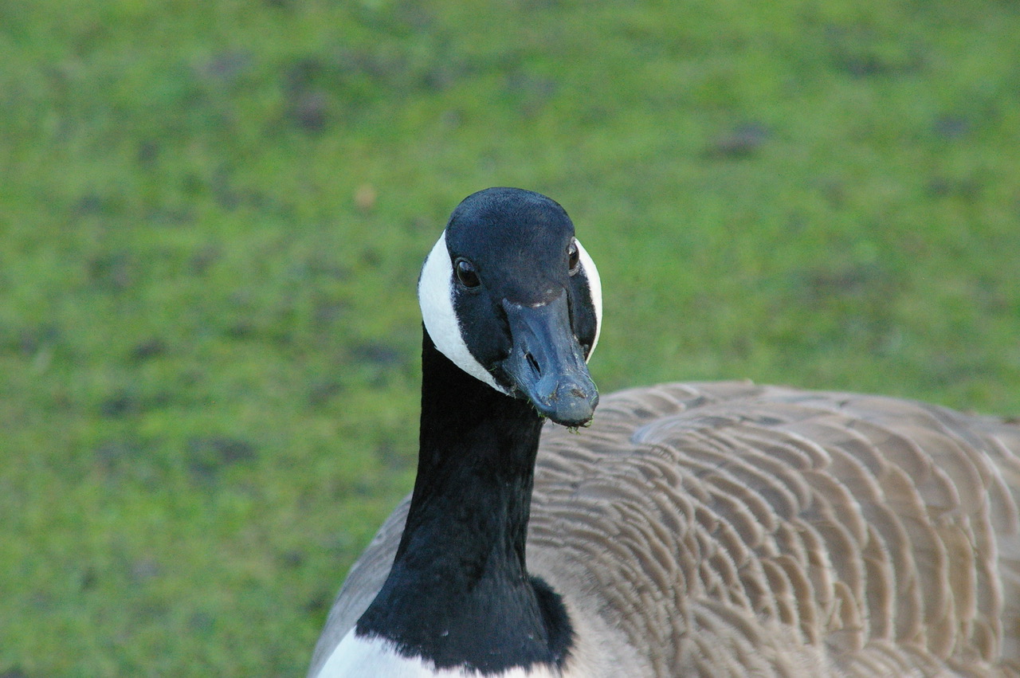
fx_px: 8917
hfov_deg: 6.5
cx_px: 510
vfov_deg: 4.4
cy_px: 339
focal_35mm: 315
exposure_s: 1/250
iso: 1600
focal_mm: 210
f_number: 6.7
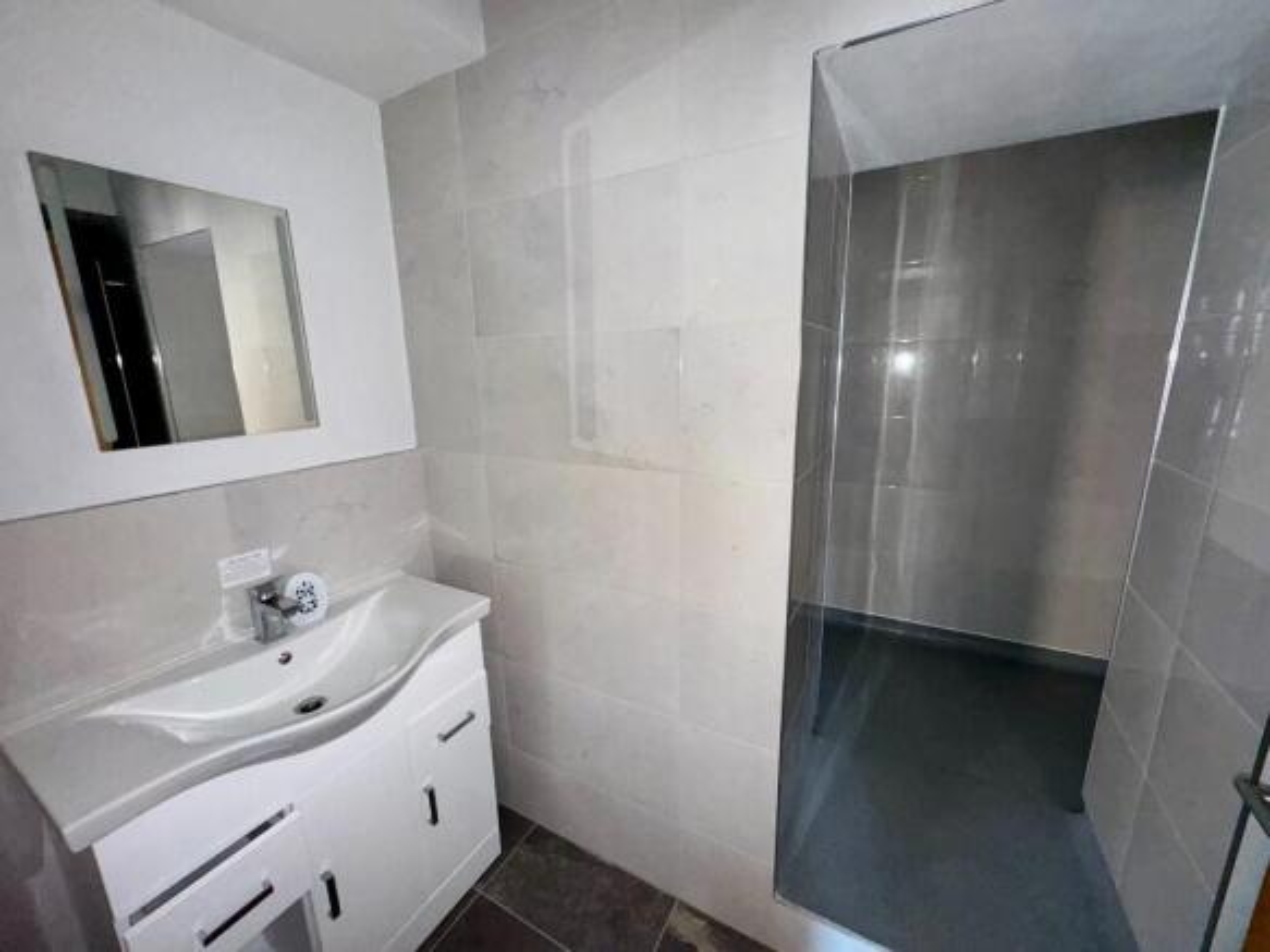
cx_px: 635
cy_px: 476
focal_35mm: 14
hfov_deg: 102.1
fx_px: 514
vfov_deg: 85.7
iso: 200
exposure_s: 1/54
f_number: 2.2
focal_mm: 2.22
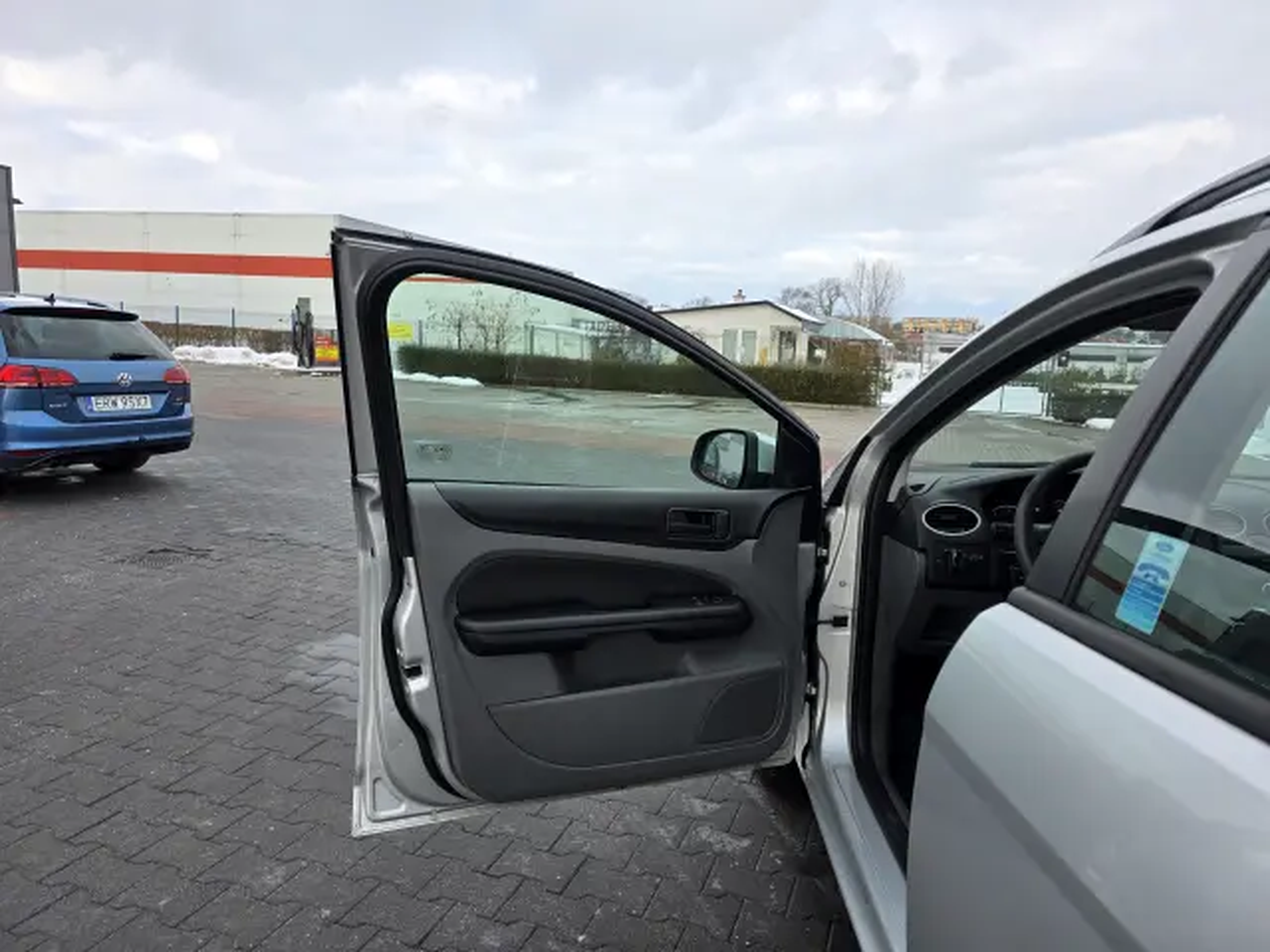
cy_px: 476
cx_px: 635
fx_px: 844
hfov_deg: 73.9
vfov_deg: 58.9
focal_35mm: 23
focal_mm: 6.3
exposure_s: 1/359
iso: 32
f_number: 1.7
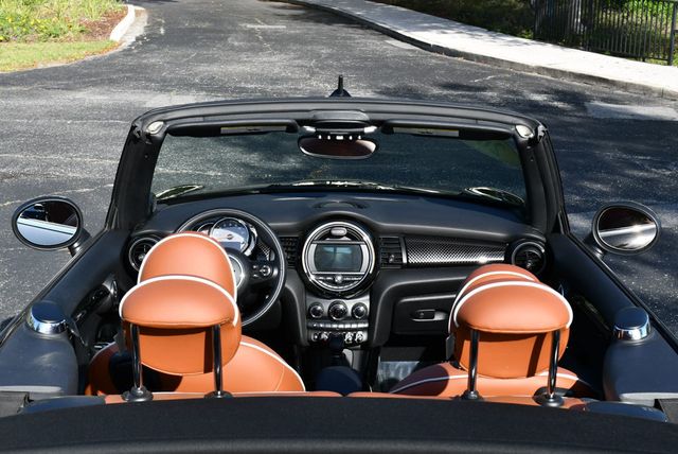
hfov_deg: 34.5
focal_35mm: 58
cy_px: 227
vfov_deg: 23.4
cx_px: 339
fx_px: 1093
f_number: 8
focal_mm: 29
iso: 200
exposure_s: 1/250
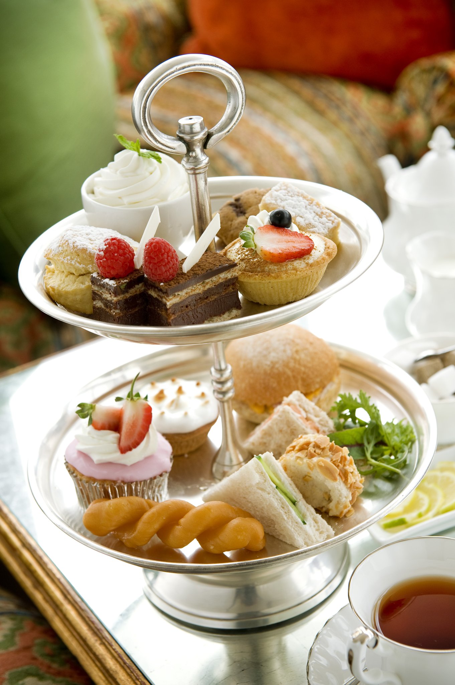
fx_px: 1177
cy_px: 342
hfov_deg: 21.9
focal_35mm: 62
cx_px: 228
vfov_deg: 32.4
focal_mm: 62
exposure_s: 1/180
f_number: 5.6
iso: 200
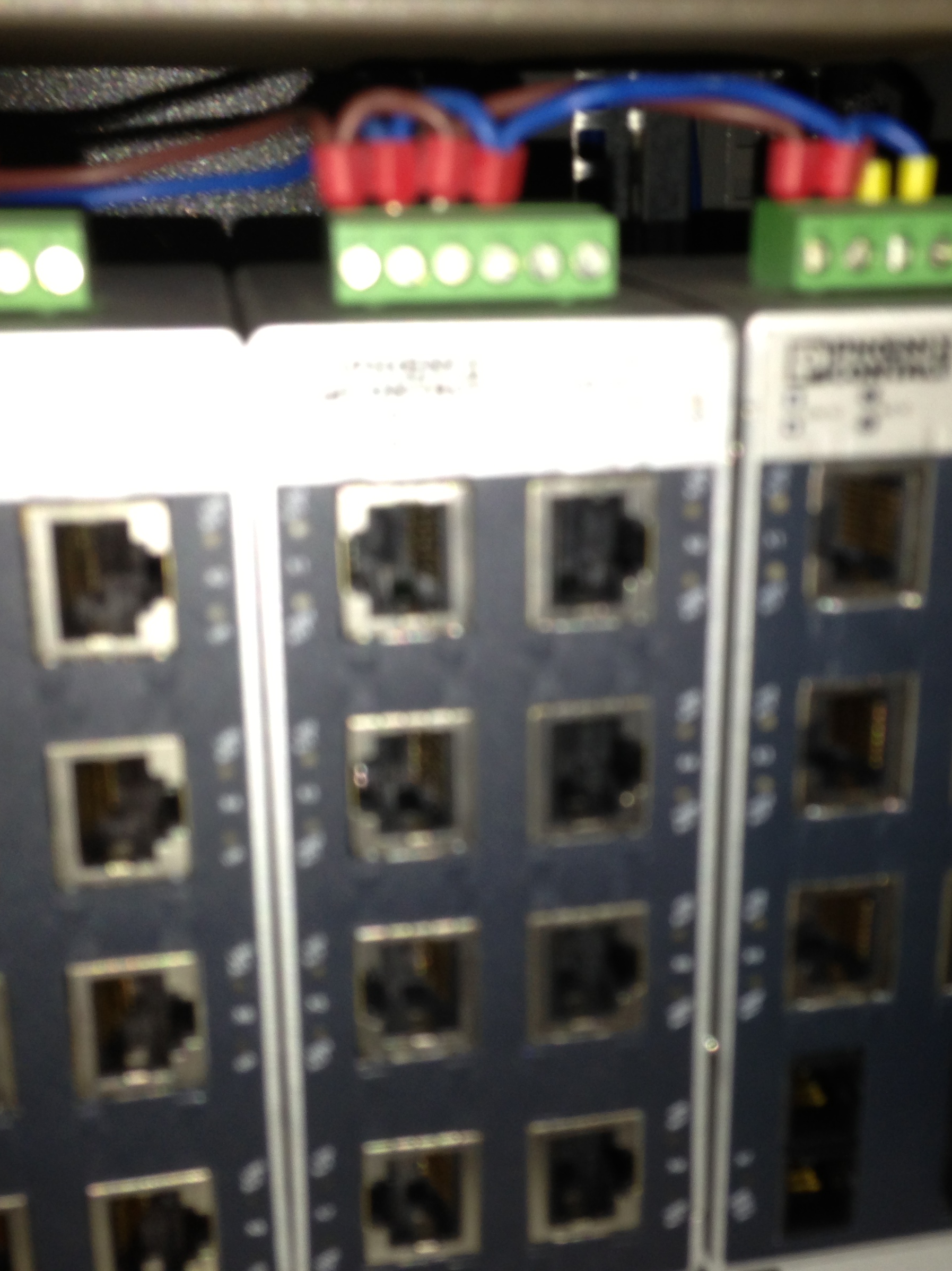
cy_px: 622
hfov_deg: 32.1
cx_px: 553
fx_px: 1650
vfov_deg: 42.1
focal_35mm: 45
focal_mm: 4.13
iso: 50
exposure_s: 1/43
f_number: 2.4
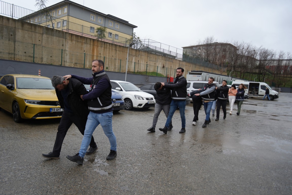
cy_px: 98
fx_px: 195
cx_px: 146
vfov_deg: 53.1
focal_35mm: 24
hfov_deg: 73.7
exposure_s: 1/200
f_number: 4
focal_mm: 24
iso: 100
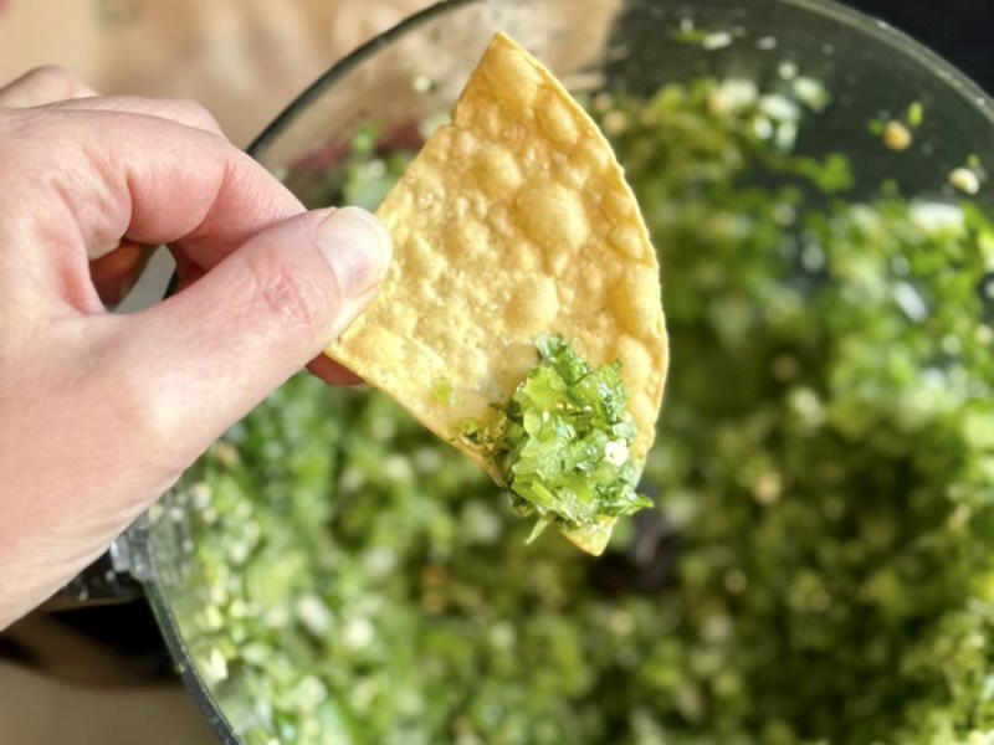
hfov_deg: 39.7
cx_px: 497
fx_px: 1378
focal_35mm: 48
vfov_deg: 30.3
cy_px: 372
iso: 200
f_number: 1.78
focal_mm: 6.86
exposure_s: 1/60
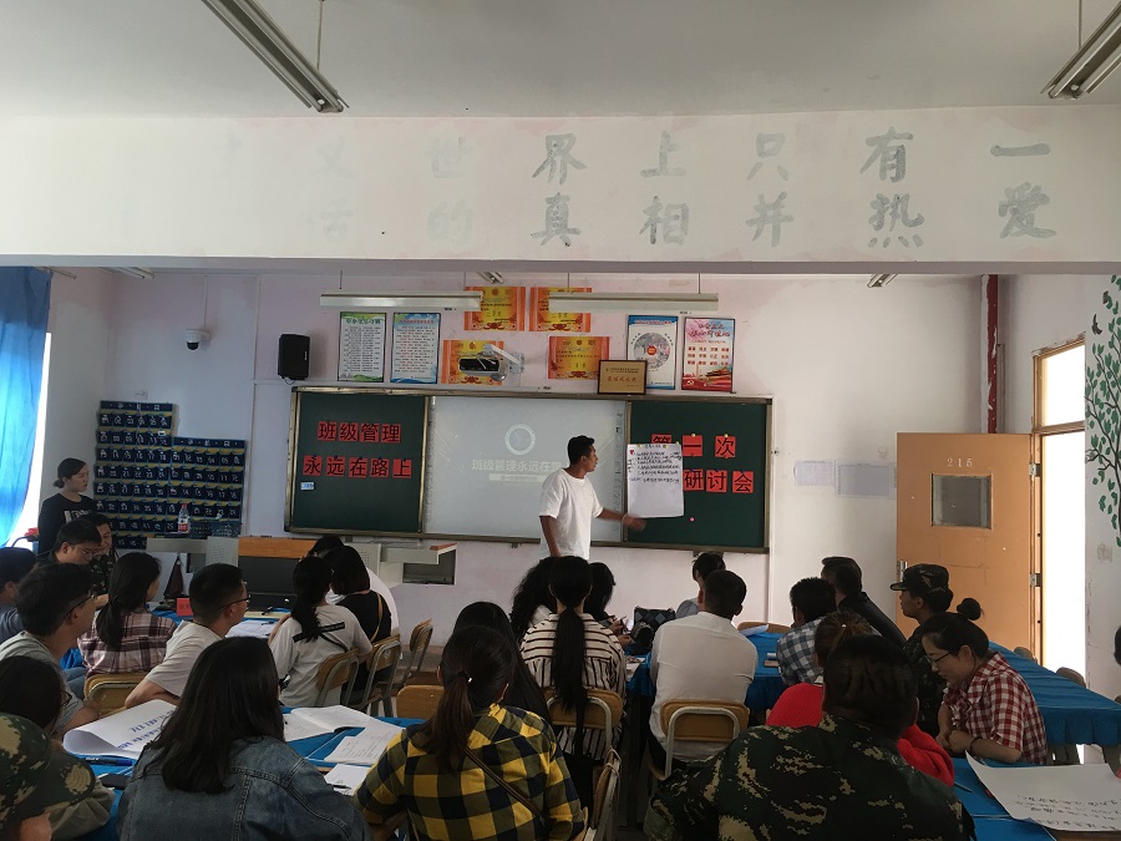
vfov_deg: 48.2
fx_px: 939
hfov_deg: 61.7
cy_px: 420
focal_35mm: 29
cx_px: 560
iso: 40
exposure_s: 1/17
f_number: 2.2
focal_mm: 4.15
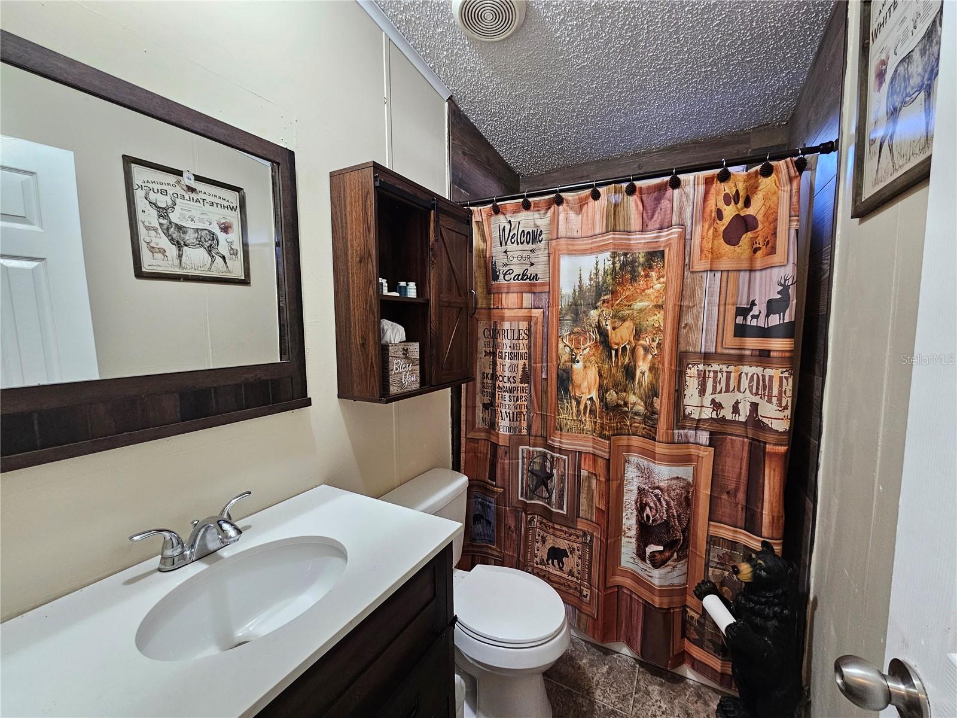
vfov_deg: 89.9
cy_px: 359
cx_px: 478
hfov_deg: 106.2
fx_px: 359
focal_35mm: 13
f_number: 2.2
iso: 320
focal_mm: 2.2
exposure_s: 1/40
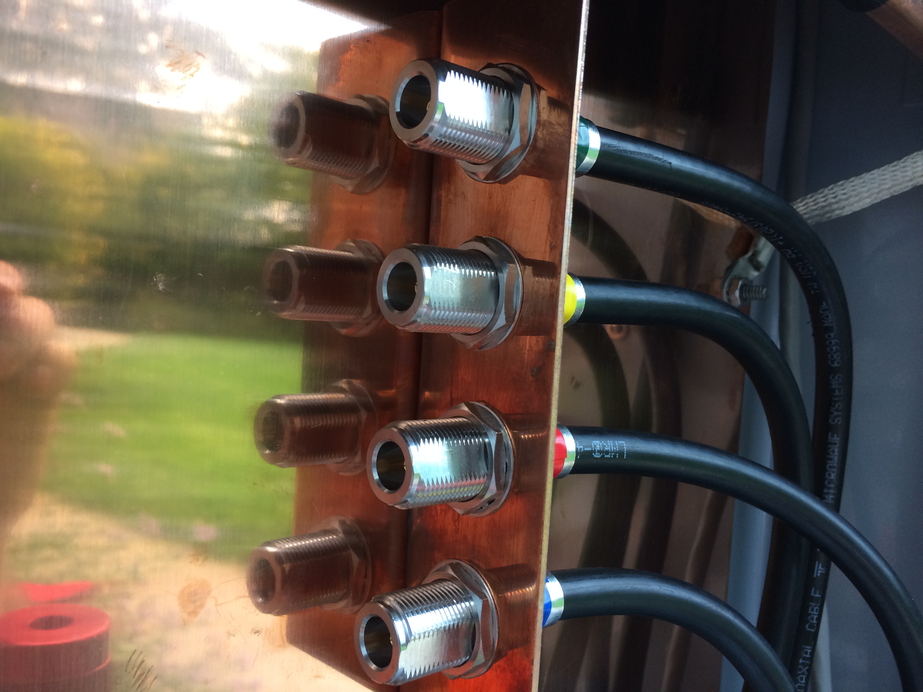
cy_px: 346
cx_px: 462
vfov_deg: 48.2
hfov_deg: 61.7
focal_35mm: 29
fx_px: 773
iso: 32
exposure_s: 1/30
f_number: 2.2
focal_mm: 4.15
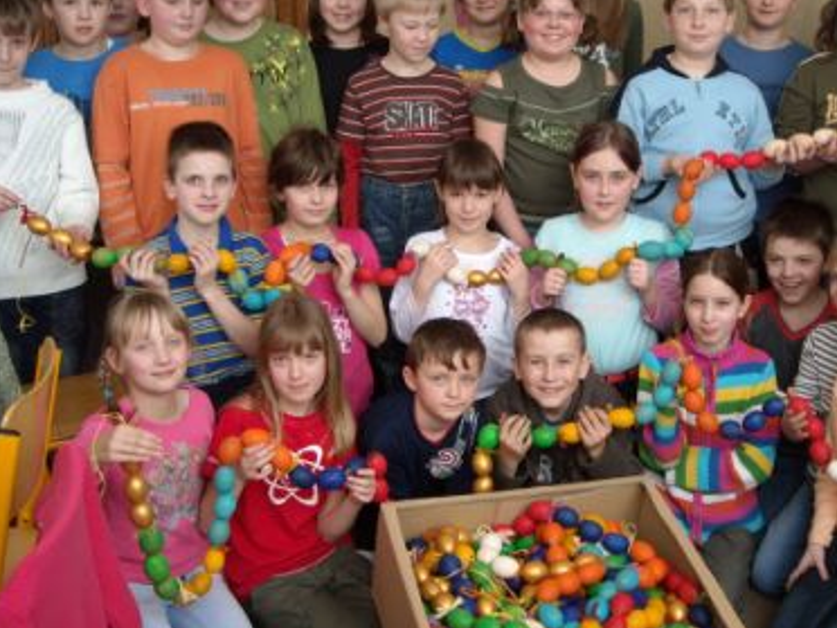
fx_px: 1136
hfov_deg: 40.2
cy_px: 258
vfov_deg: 30.8
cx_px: 518
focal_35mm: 47
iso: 100
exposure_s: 1/60
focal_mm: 5.7
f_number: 2.8
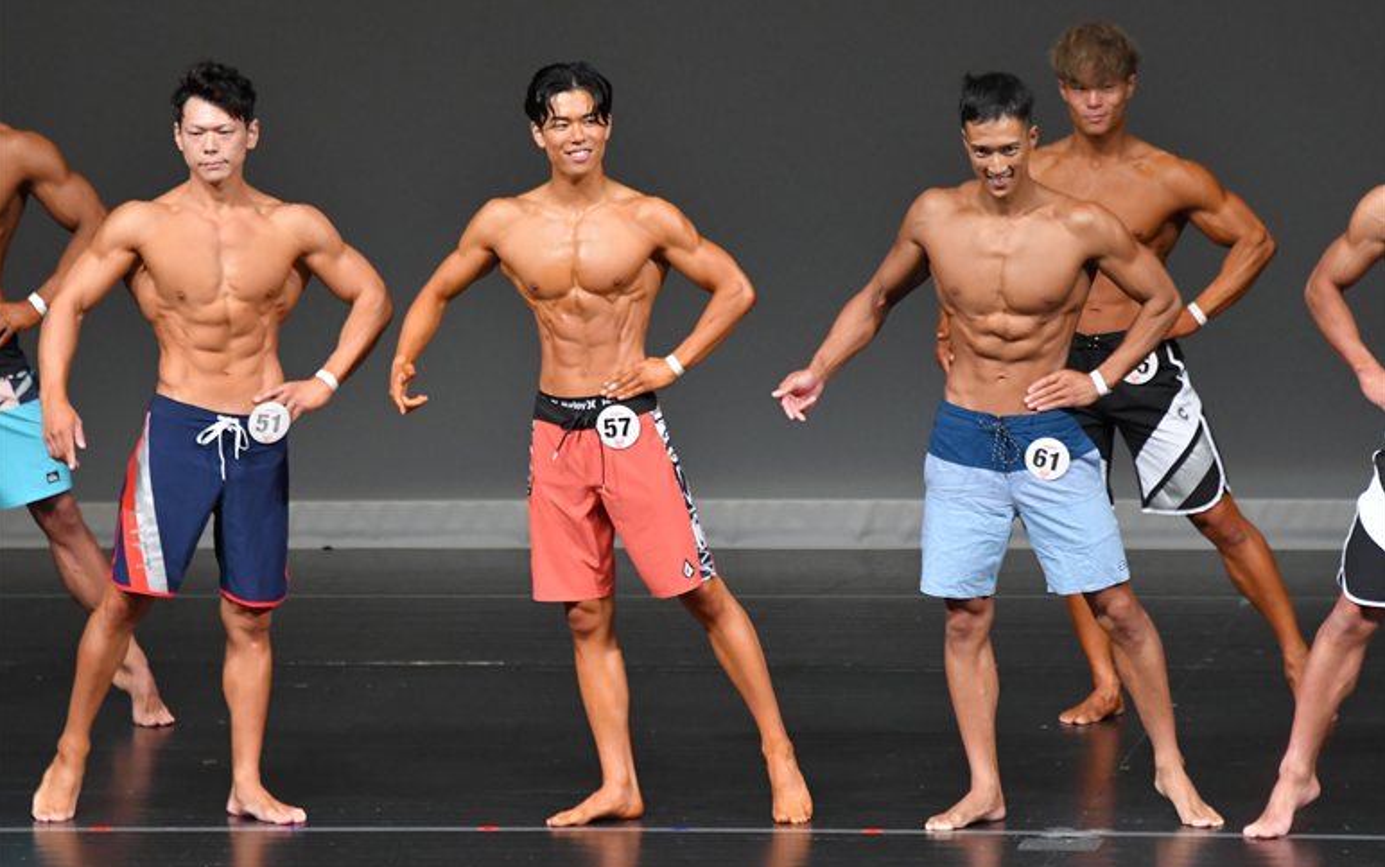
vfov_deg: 4.1
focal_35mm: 322
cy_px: 433
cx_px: 692
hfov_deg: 6.5
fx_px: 12158
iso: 4000
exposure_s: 1/400
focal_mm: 210
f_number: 5.6
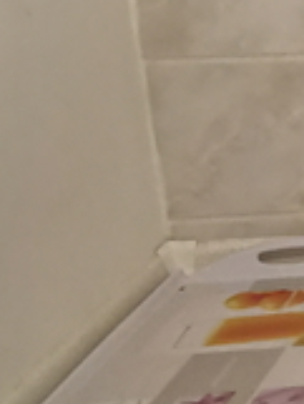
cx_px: 960
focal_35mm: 107
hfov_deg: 9.8
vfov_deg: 18.2
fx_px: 1251
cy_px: 70
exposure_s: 1/50
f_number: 2.2
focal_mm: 2.35
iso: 400
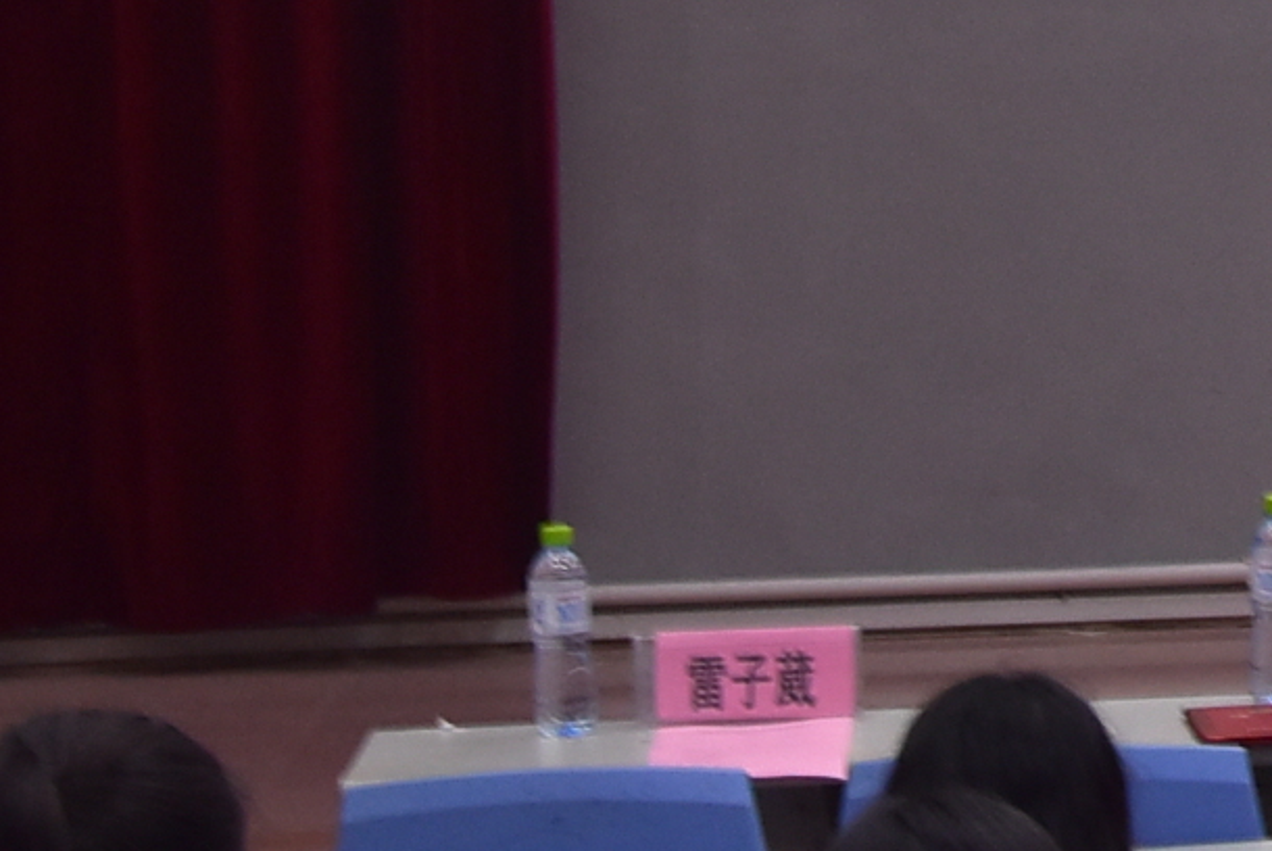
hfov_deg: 7.8
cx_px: 1968
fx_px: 9105
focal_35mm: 257
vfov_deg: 5.3
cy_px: -263
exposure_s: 1/25
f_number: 7.1
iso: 800
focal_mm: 35
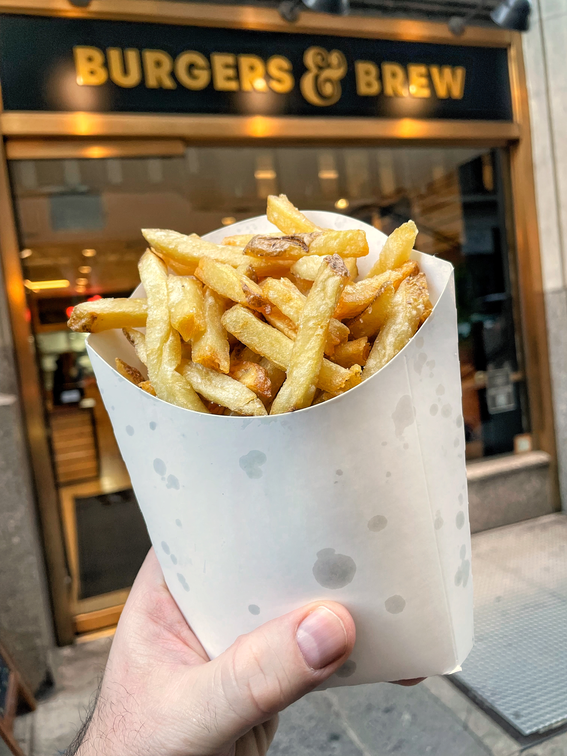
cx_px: 284
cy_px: 378
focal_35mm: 26
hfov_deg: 53.1
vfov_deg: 67.3
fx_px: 568
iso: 100
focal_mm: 4.2
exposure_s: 1/120
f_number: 1.6
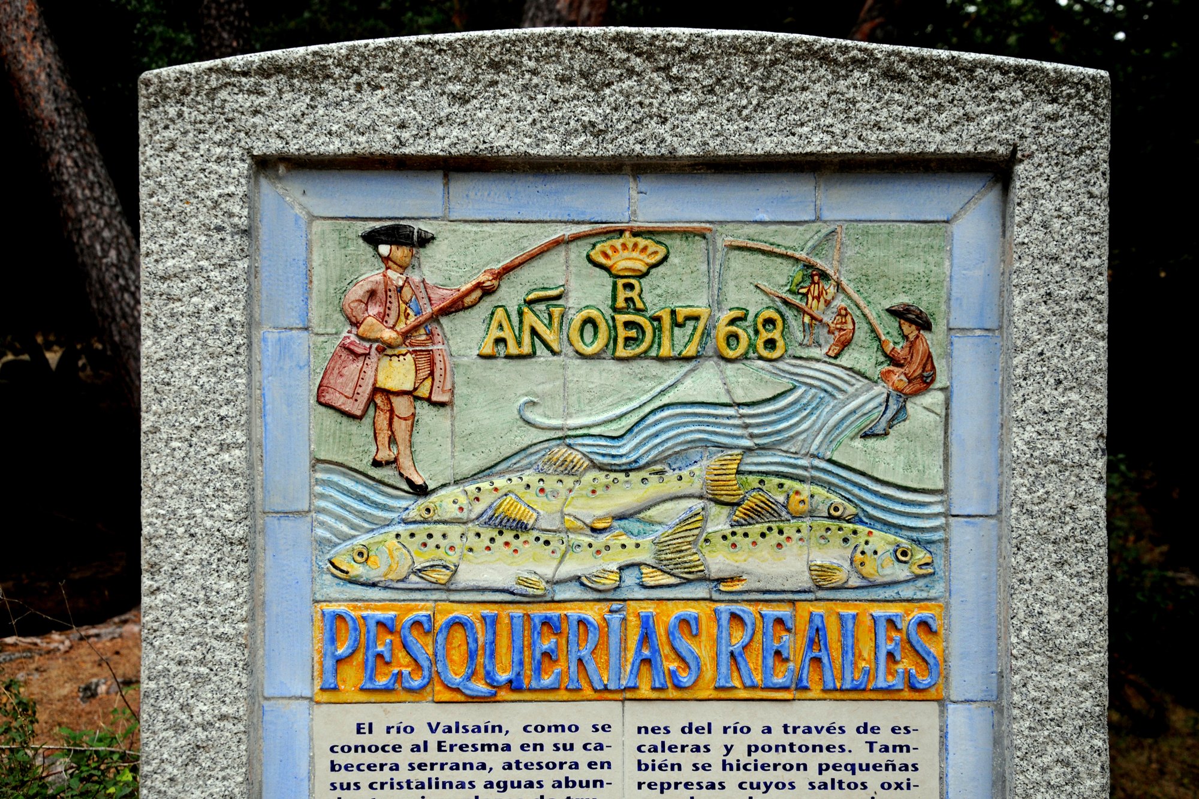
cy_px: 400
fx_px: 1598
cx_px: 600
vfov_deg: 28.1
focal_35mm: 48
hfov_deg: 41.1
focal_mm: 32
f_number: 5.6
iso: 320
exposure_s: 1/125
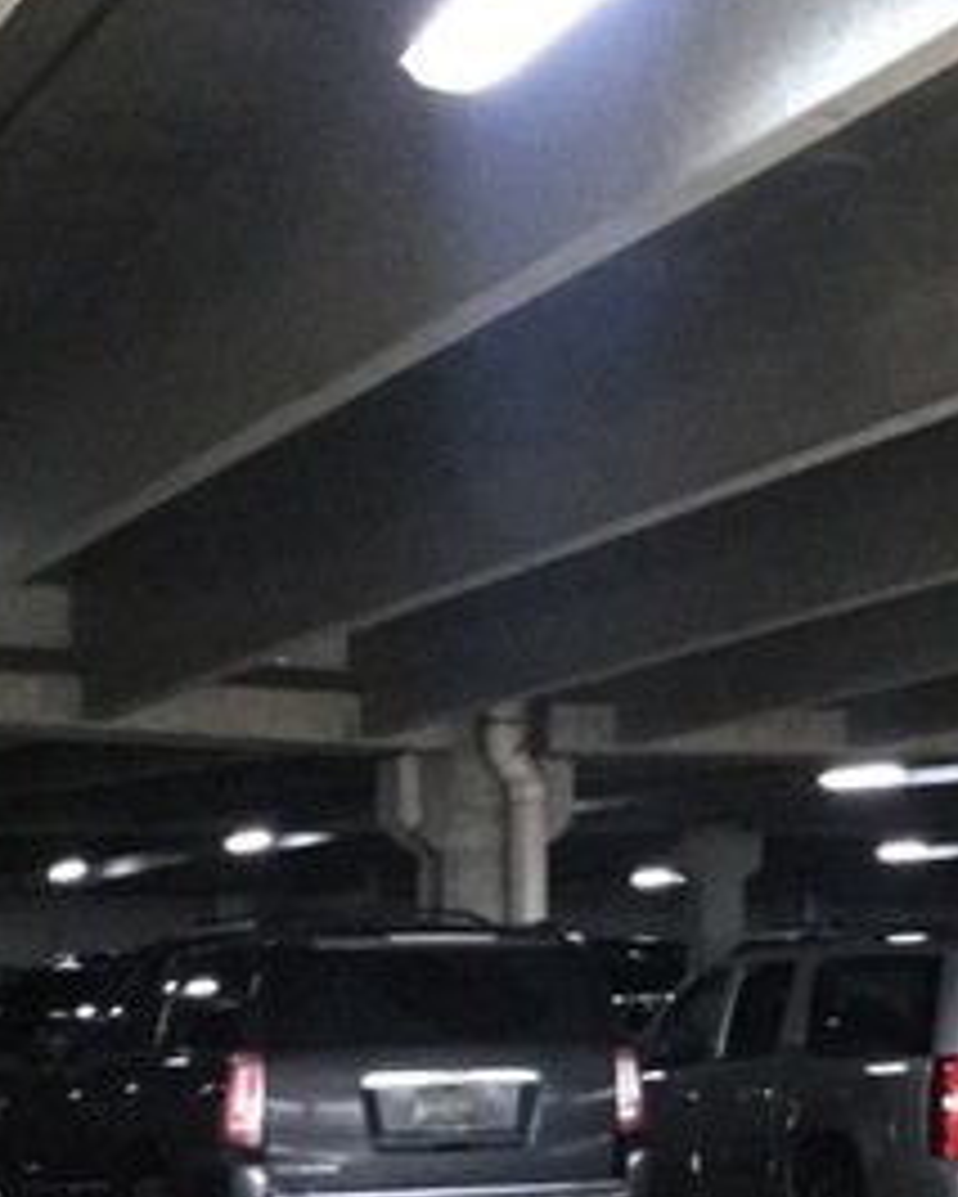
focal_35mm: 91
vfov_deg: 20.9
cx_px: 1165
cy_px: 801
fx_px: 3223
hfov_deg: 16.2
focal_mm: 3.3
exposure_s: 1/30
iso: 160
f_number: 2.4
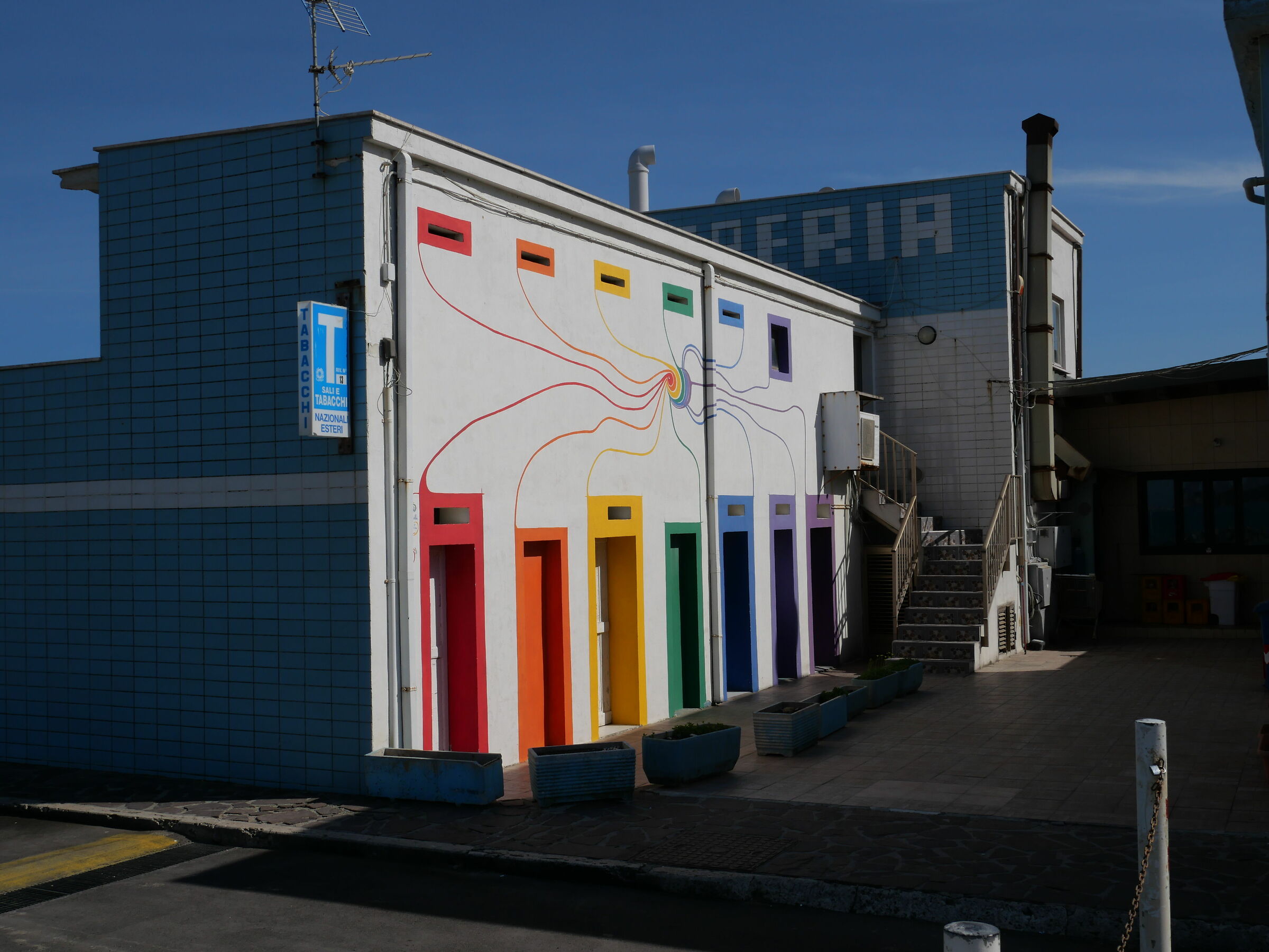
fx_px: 1393
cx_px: 634
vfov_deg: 37.7
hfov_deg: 49.0
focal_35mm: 38
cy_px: 476
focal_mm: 19
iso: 200
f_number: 11
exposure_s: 1/800
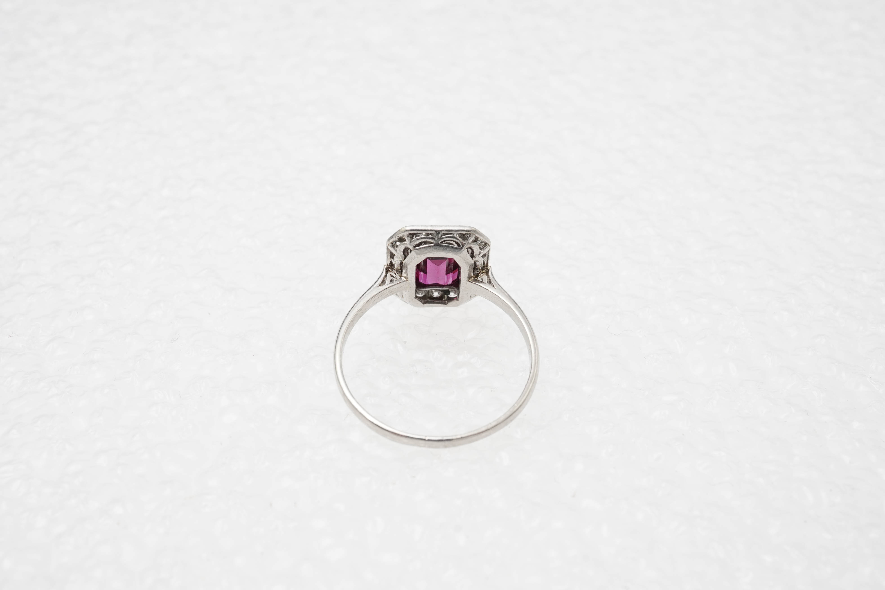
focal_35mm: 45
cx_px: 442
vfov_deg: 29.9
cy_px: 295
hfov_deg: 43.6
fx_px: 1106
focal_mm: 30
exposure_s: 1/125
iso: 640
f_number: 22
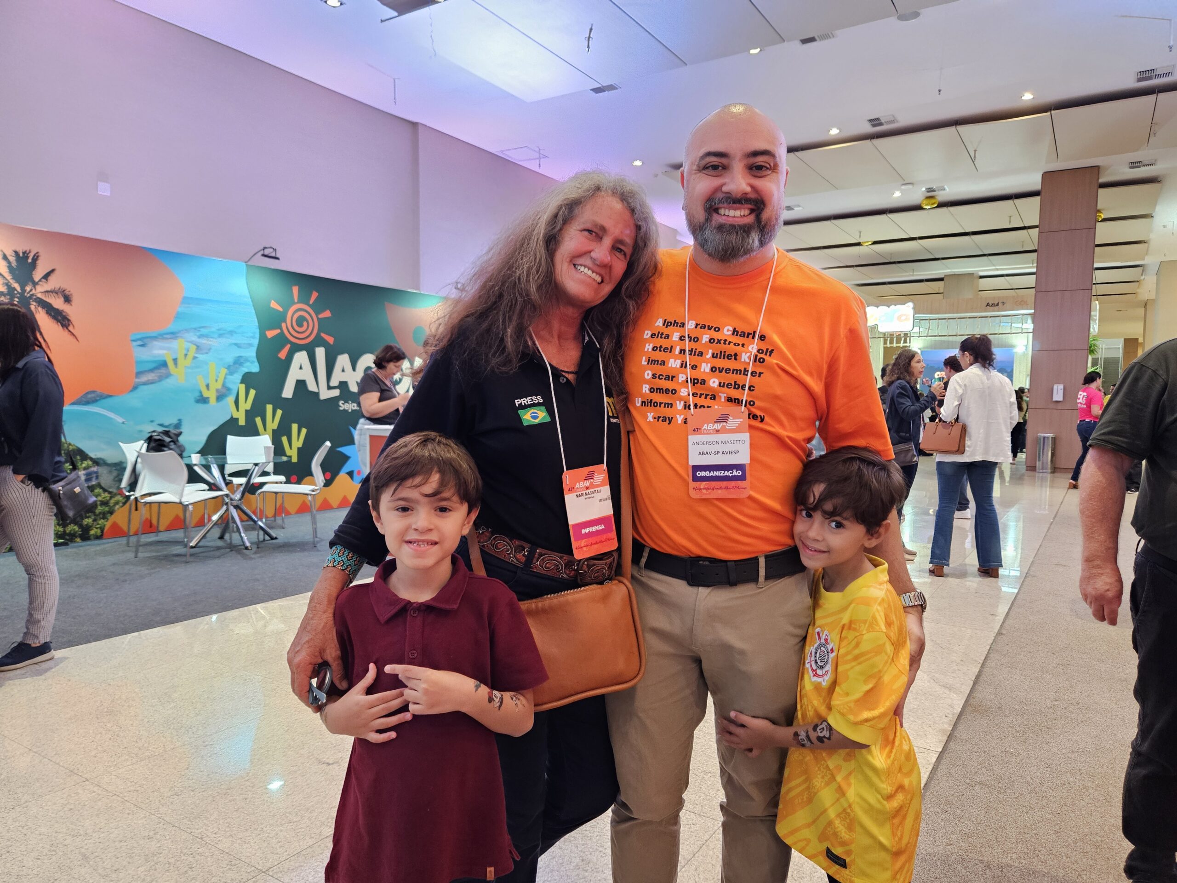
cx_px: 588
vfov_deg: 58.9
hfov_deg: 73.9
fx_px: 782
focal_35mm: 23
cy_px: 442
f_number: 1.8
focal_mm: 5.4
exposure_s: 1/50
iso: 500
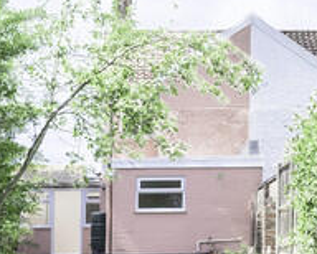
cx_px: 231
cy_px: 280
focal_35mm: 102
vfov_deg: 14.7
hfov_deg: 18.6
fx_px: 963
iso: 100
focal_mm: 20.5
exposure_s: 1/320
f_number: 9
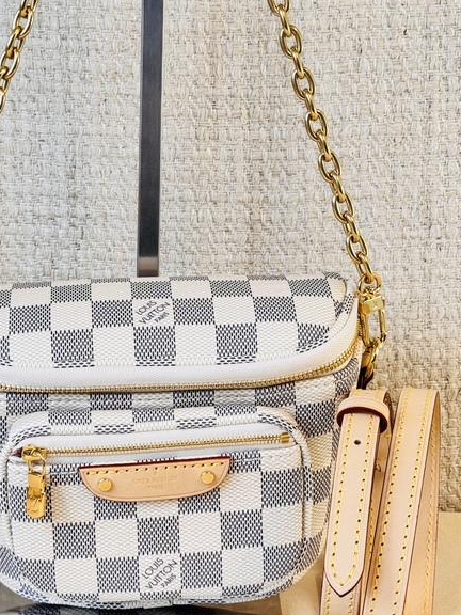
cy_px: 235
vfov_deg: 23.2
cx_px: 179
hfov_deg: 17.5
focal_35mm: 84
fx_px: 1492
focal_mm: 6.76
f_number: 1.78
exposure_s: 1/53
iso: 80
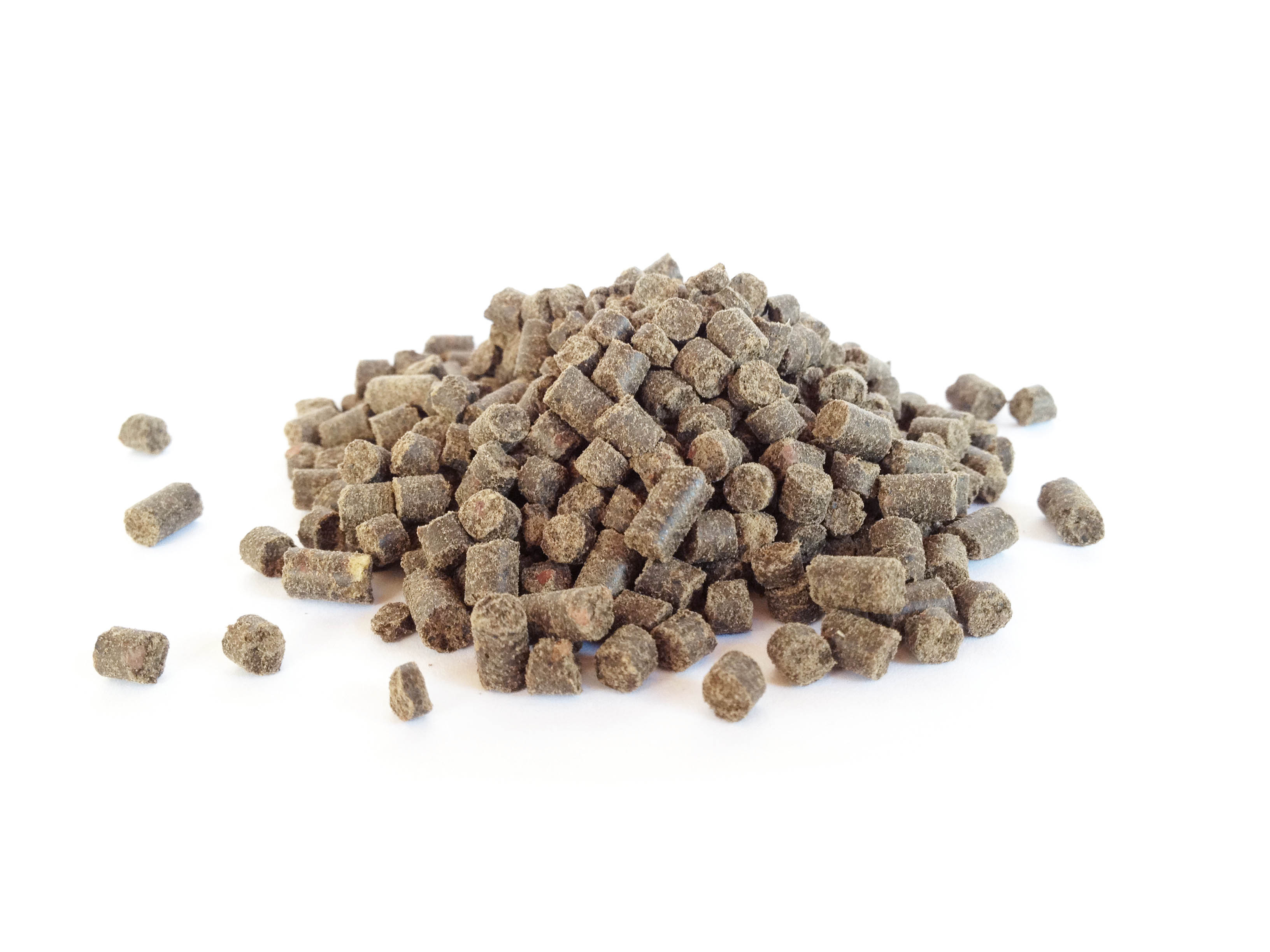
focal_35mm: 35
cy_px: 476
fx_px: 1284
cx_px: 635
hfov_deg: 52.6
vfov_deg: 40.7
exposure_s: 1/20
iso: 80
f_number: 2.4
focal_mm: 4.28
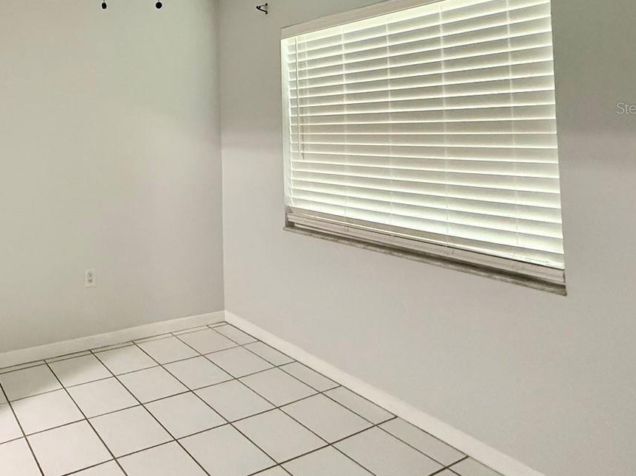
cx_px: 96
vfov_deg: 50.4
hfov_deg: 59.9
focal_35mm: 26
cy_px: 108
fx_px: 478
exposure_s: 1/60
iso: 640
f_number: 2.2
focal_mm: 2.22
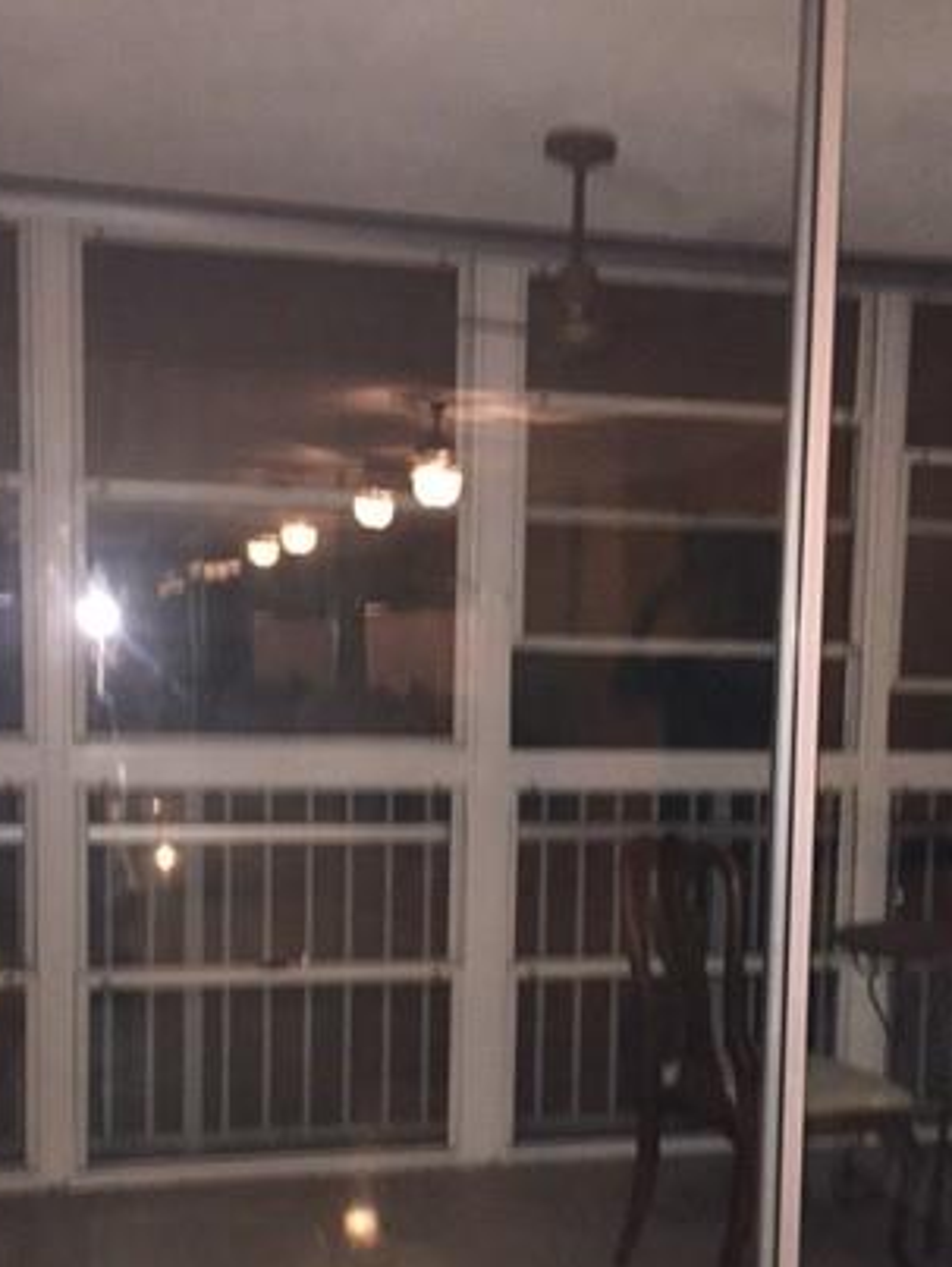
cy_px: 795
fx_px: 1684
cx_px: 506
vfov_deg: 40.9
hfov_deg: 31.6
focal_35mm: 46
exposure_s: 1/16
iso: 320
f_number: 2.2
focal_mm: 4.15
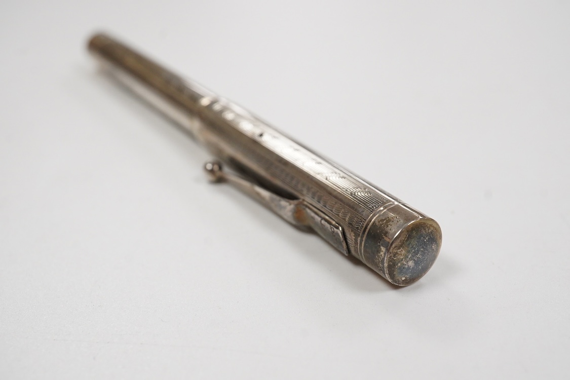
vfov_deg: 29.9
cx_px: 285
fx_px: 712
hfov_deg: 43.6
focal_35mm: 45
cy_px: 190
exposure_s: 1/200
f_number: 13
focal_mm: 30
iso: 2500
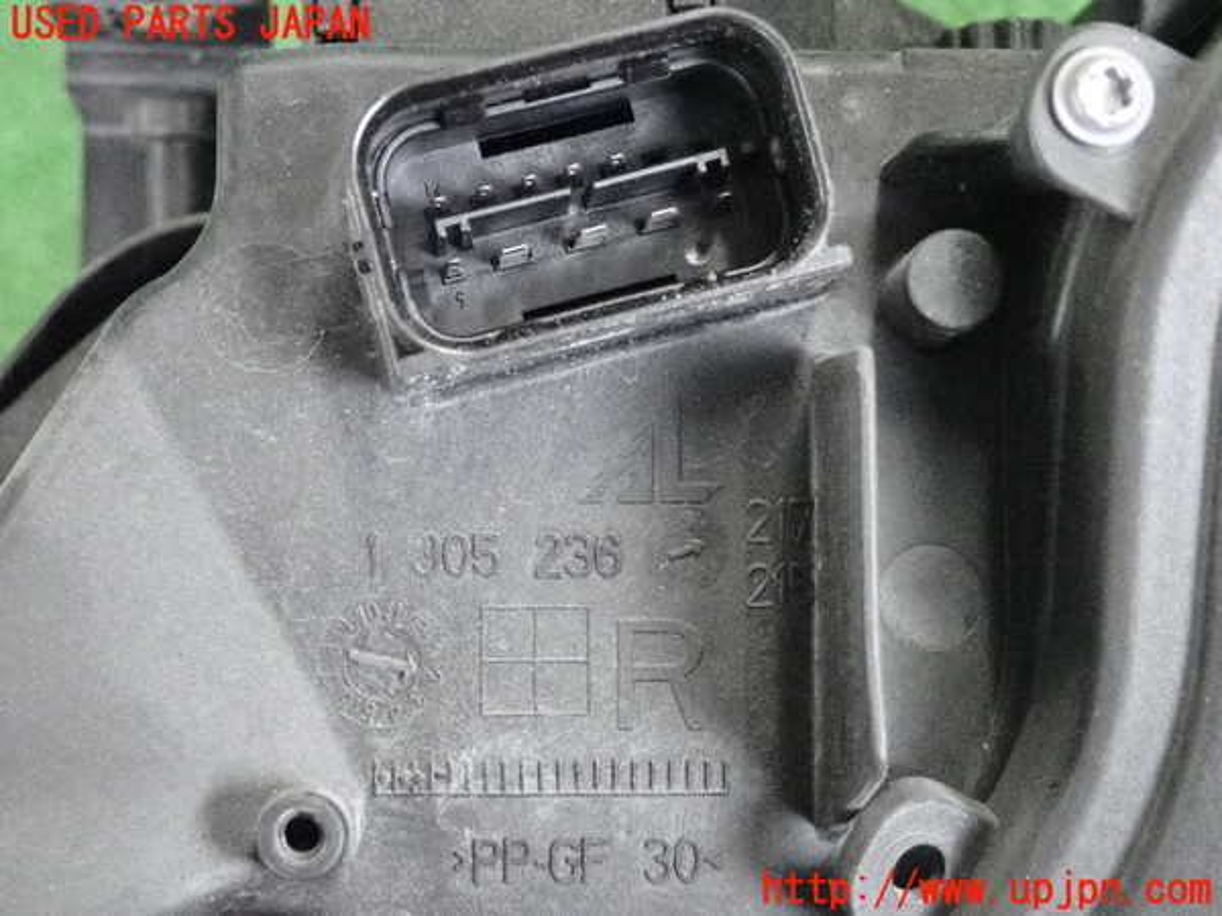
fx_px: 2365
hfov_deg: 29.0
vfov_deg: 21.9
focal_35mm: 67
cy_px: 458
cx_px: 611
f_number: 3.8
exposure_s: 1/125
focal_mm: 11.88
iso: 6400
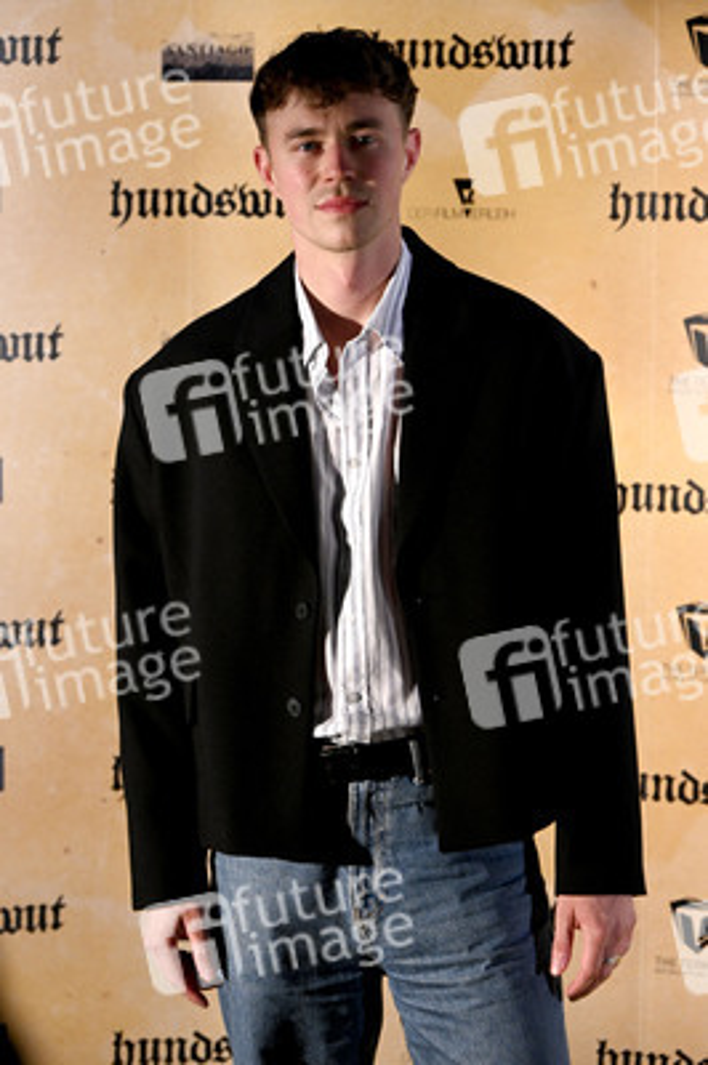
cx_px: 354
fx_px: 2925
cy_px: 532
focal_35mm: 99
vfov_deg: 20.6
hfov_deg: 13.8
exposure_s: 1/200
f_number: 6.3
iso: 2000
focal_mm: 99
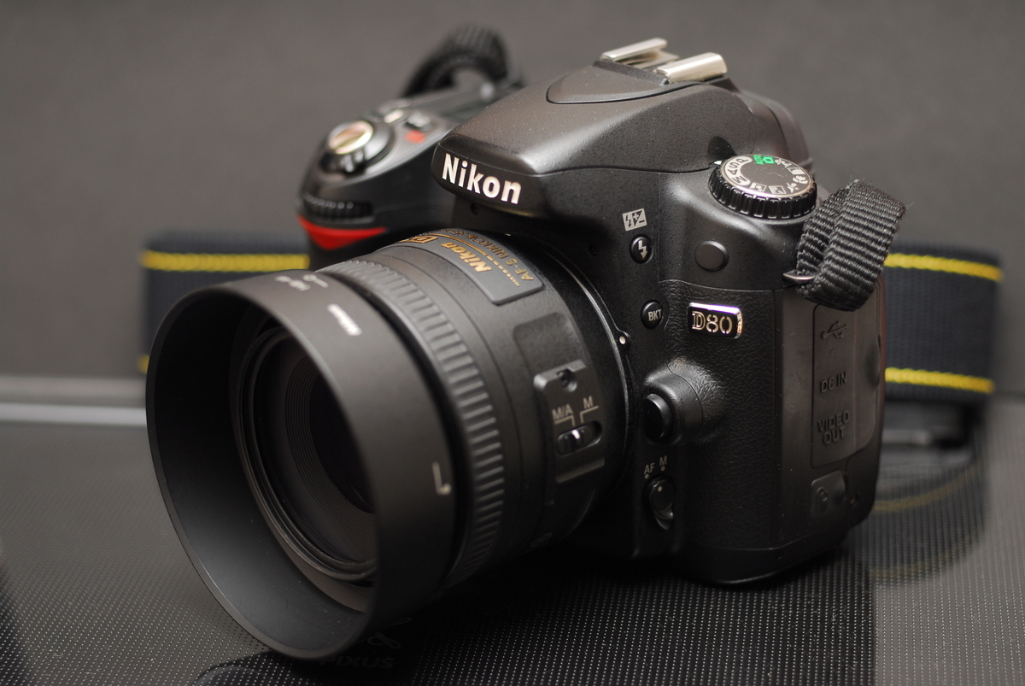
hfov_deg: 24.6
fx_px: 2351
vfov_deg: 16.6
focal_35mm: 82
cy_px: 343
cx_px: 512
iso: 200
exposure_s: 1/250
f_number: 2.8
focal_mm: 55
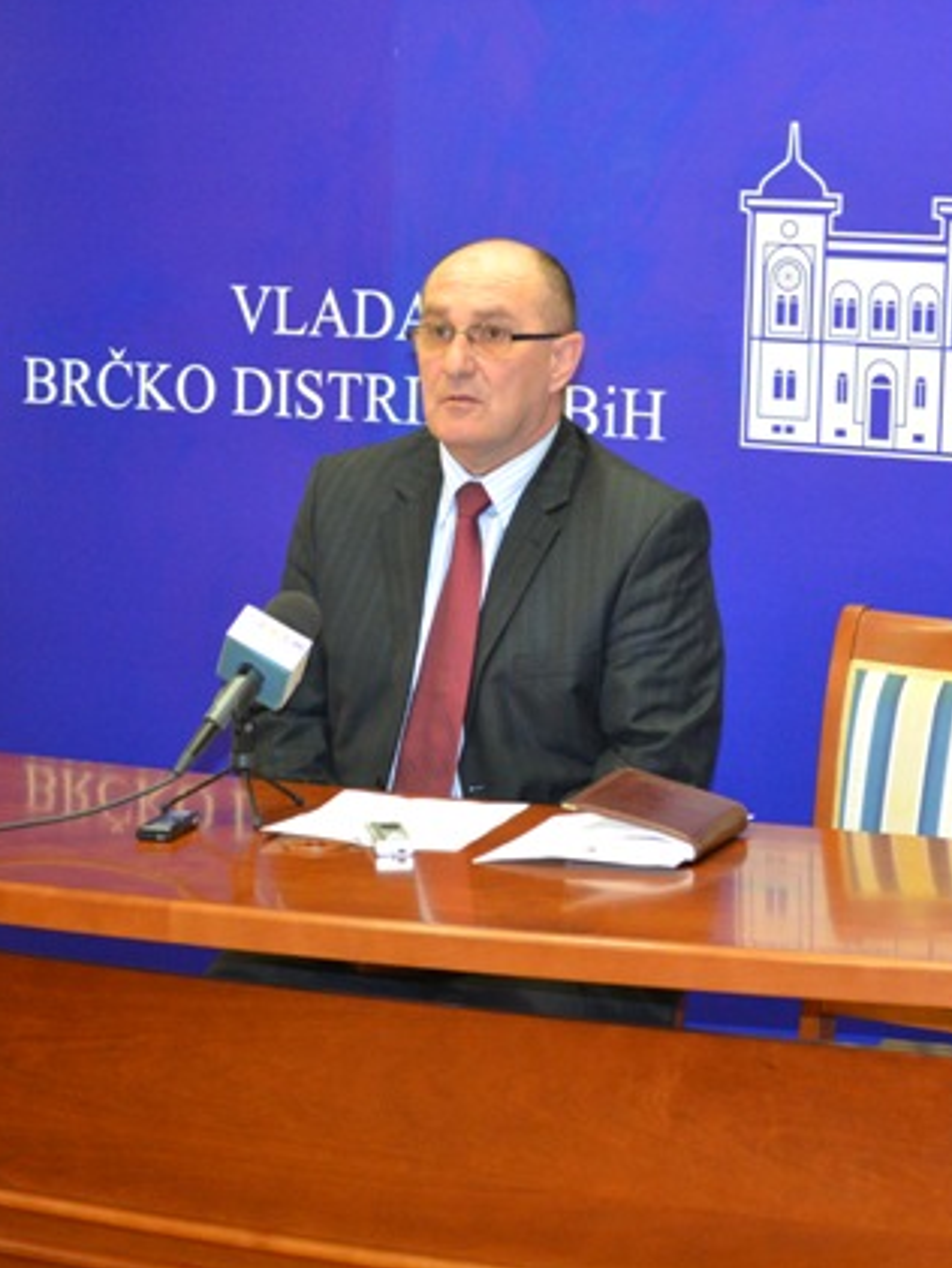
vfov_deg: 19.9
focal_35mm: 99
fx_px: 3619
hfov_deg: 15.0
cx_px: 612
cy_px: 628
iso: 2200
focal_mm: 45
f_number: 5.3
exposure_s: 1/60
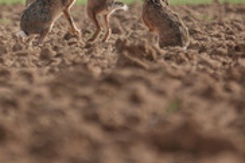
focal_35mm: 1517
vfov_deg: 0.9
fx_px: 10315
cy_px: -28
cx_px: 39
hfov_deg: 1.4
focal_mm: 220
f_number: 4
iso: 200
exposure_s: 1/1250
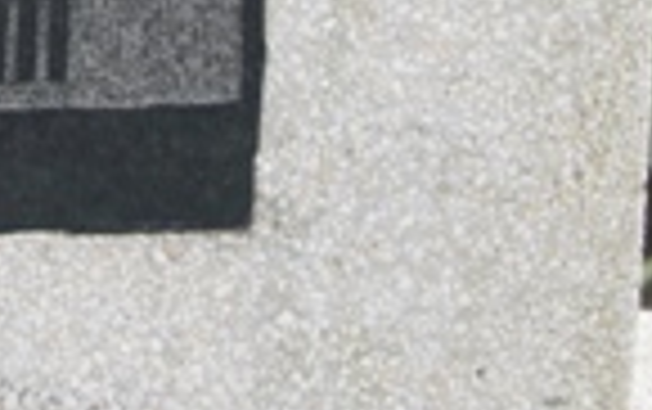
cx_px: -558
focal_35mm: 370
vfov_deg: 3.5
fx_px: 6587
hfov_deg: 5.6
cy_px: -369
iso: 200
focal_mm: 55
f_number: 5.6
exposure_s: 1/100
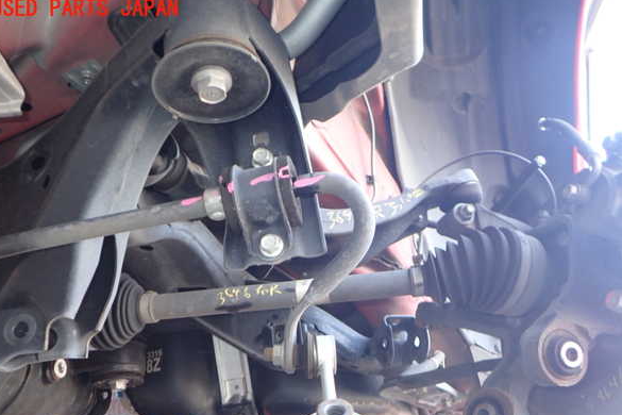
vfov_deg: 41.0
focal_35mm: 32
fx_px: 553
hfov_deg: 58.7
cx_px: 304
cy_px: 235
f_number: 2.3
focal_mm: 5.4
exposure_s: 1/40
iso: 200
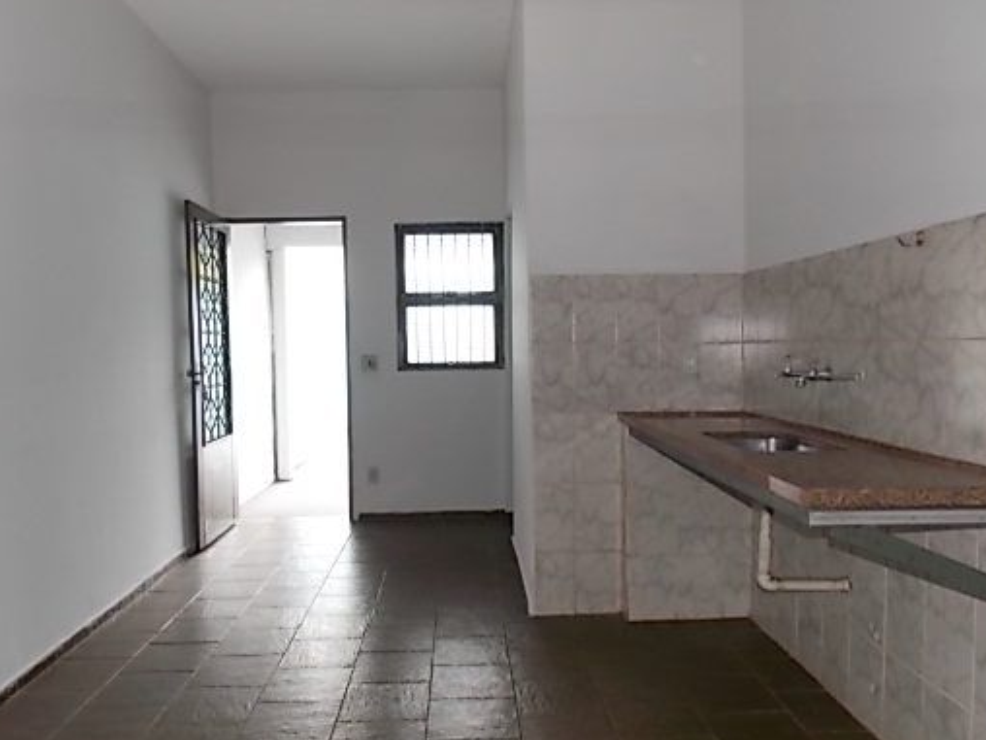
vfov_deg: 48.2
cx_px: 479
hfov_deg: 61.6
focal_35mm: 29
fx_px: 826
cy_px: 388
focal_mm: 4
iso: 80
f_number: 3.1
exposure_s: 1/30
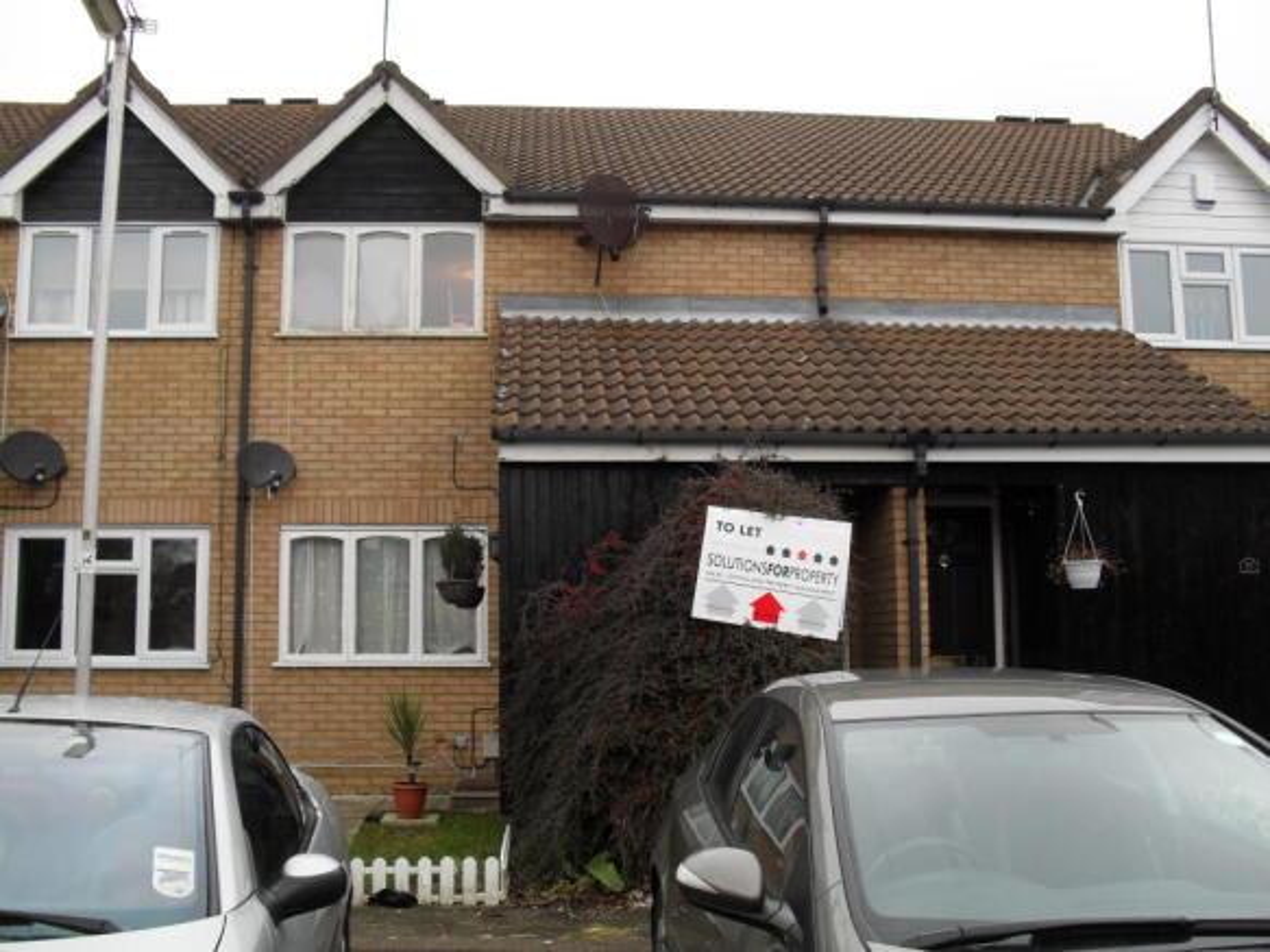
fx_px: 1284
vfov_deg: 40.7
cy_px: 476
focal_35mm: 35
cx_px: 635
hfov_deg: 52.6
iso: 100
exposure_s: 1/90
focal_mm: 6.3
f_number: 3.2
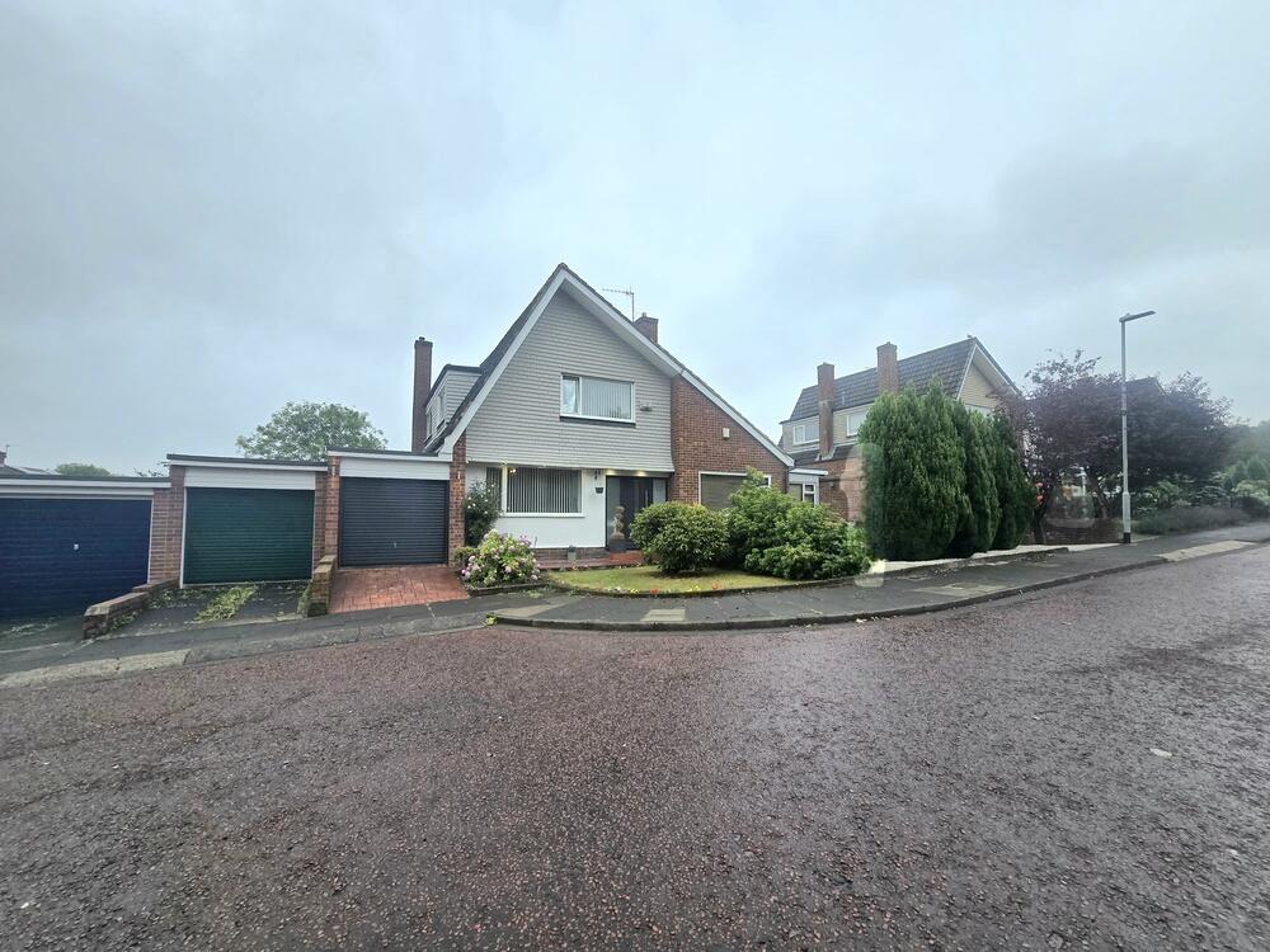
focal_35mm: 13
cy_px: 476
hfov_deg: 106.2
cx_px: 635
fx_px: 477
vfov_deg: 89.9
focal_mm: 2.2
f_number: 2.2
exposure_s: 1/500
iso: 50
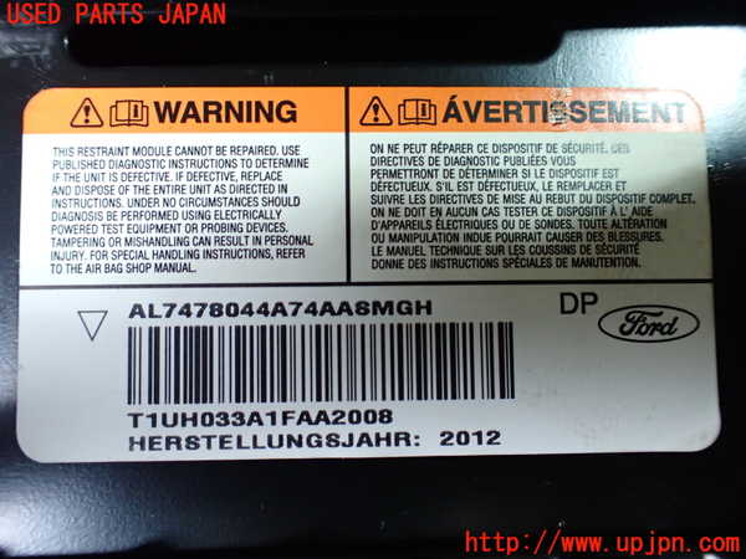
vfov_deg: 46.8
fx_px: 647
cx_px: 373
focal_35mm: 30
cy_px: 280
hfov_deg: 60.0
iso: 800
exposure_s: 1/40
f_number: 2.3
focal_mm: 5.4
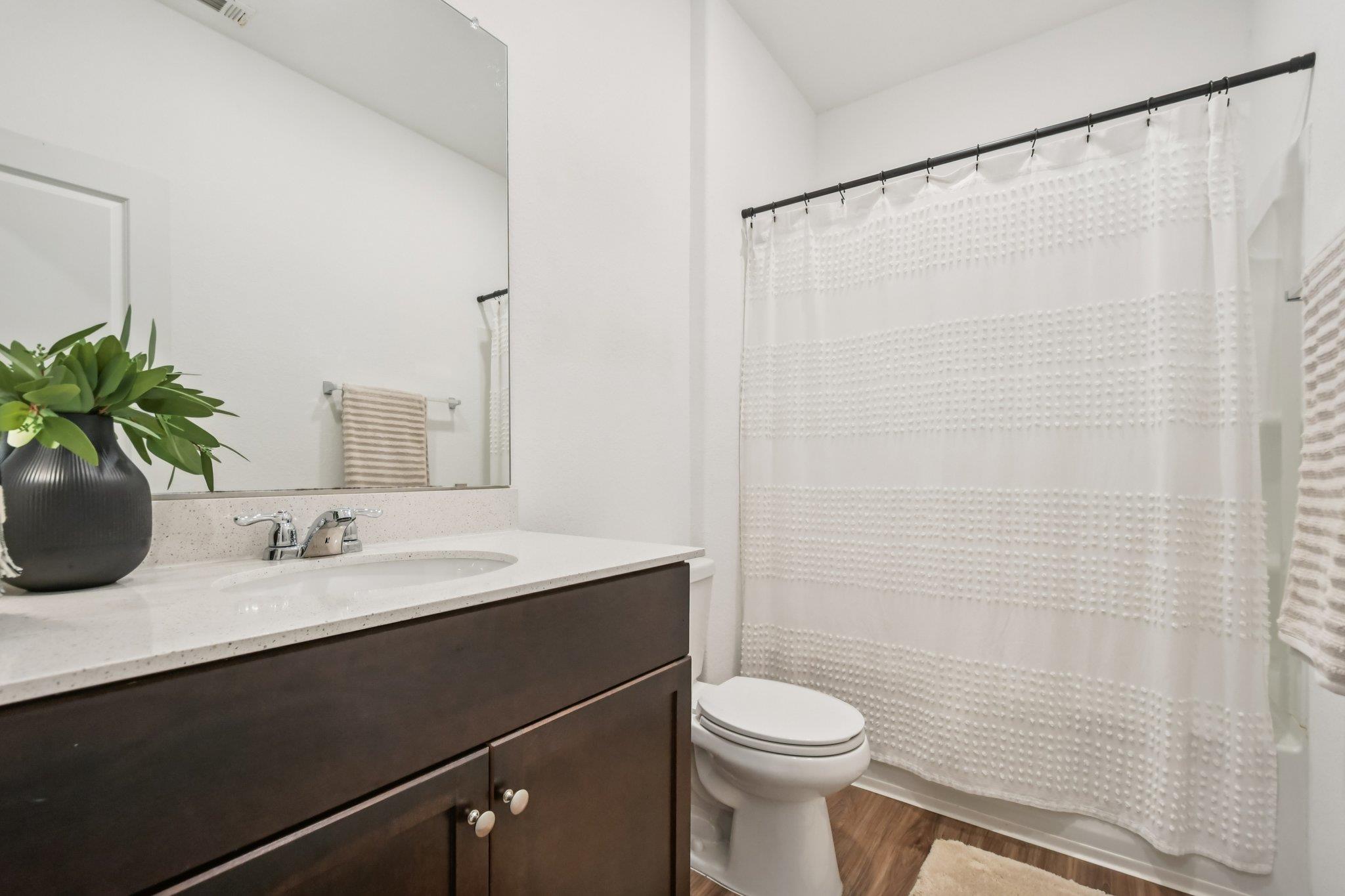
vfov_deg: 77.3
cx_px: 672
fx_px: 560
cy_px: 448
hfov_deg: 100.4
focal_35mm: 15
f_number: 8
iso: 720
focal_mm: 10
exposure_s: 1/30
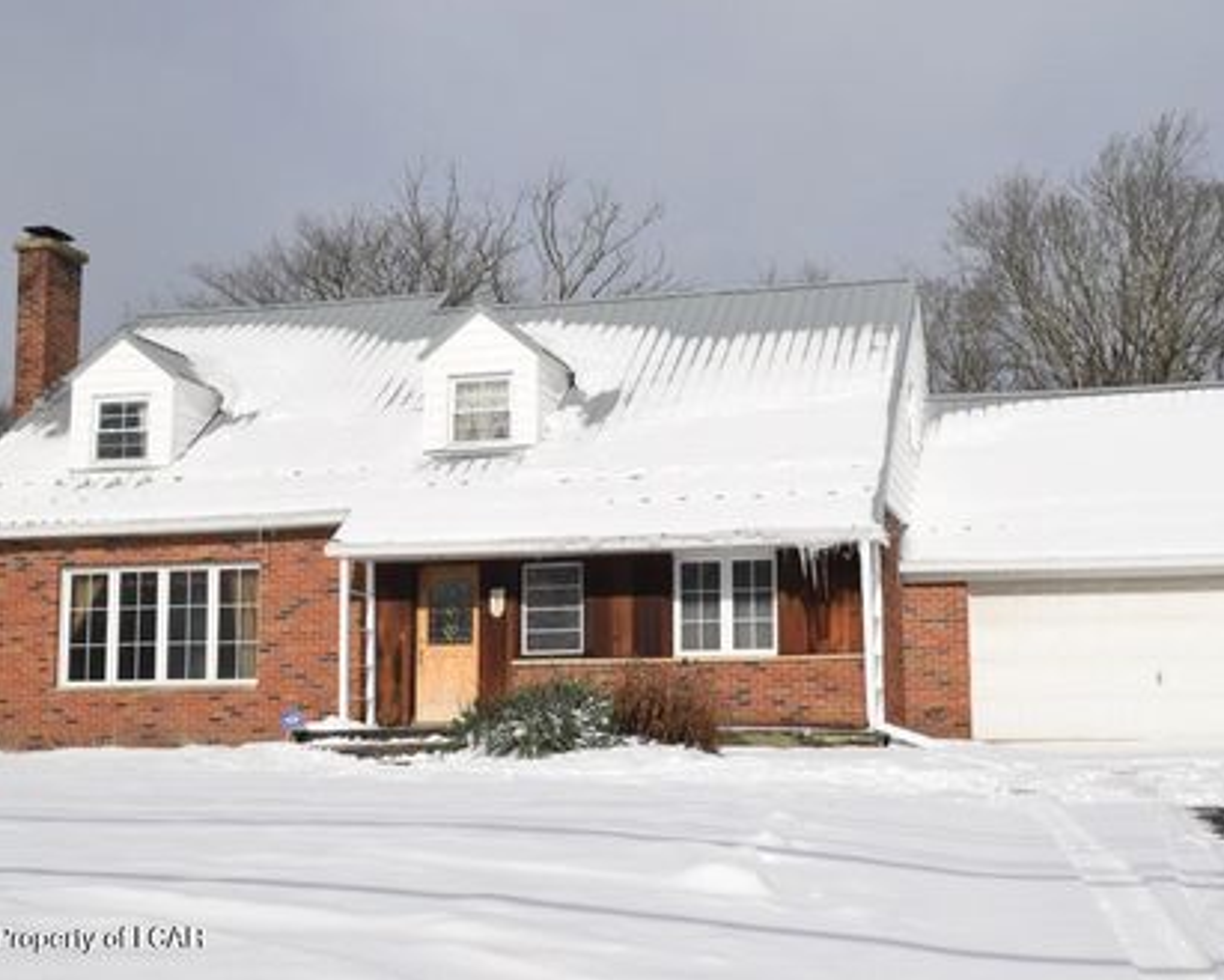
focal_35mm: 48
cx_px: 643
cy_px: 486
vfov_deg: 31.5
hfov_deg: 38.8
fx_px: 1739
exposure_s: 1/500
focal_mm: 28
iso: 200
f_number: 11
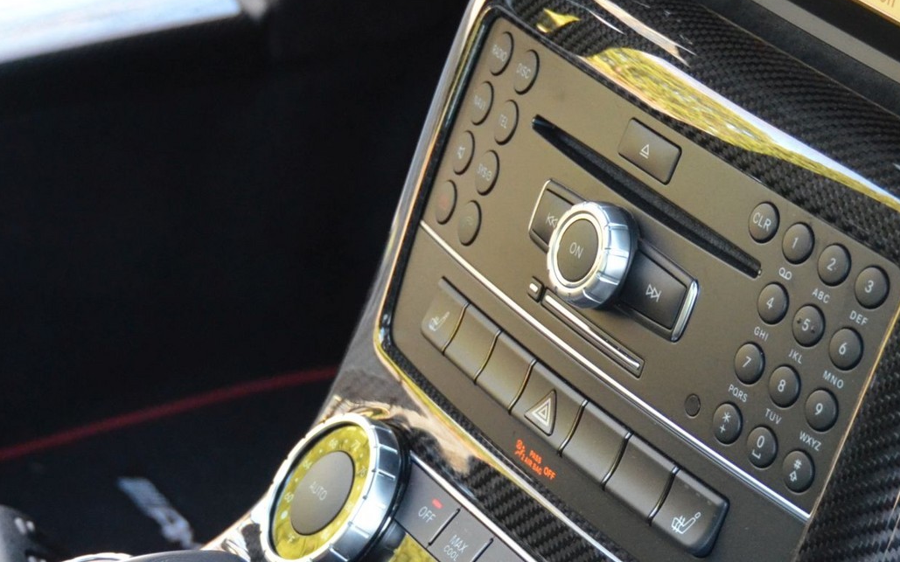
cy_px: 223
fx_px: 3090
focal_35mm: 126
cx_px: 644
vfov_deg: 10.4
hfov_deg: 16.5
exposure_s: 1/160
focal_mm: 34
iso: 1600
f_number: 4.2
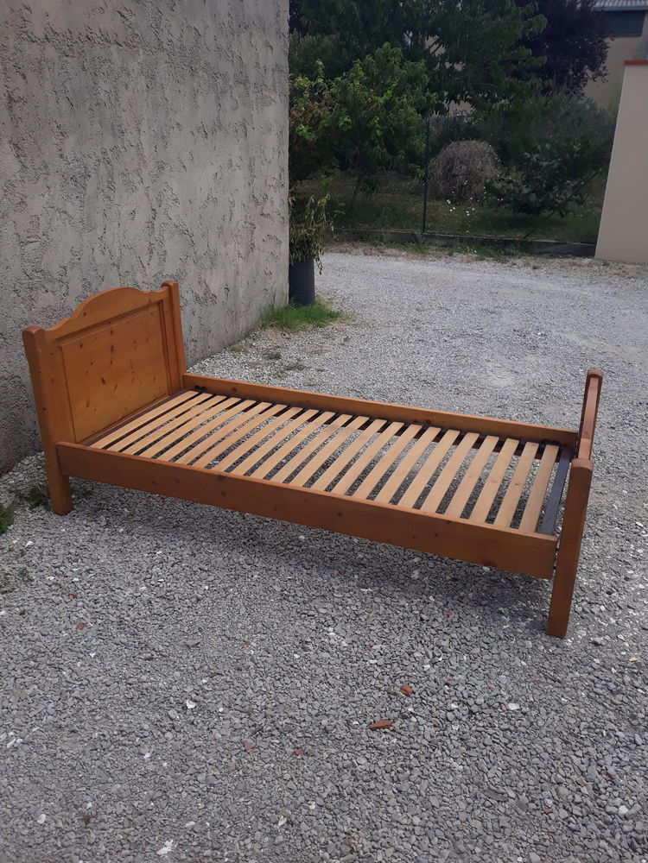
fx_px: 674
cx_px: 324
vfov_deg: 65.3
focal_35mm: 27
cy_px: 432
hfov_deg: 51.4
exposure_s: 1/1838
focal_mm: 3.71
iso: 40
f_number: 1.7
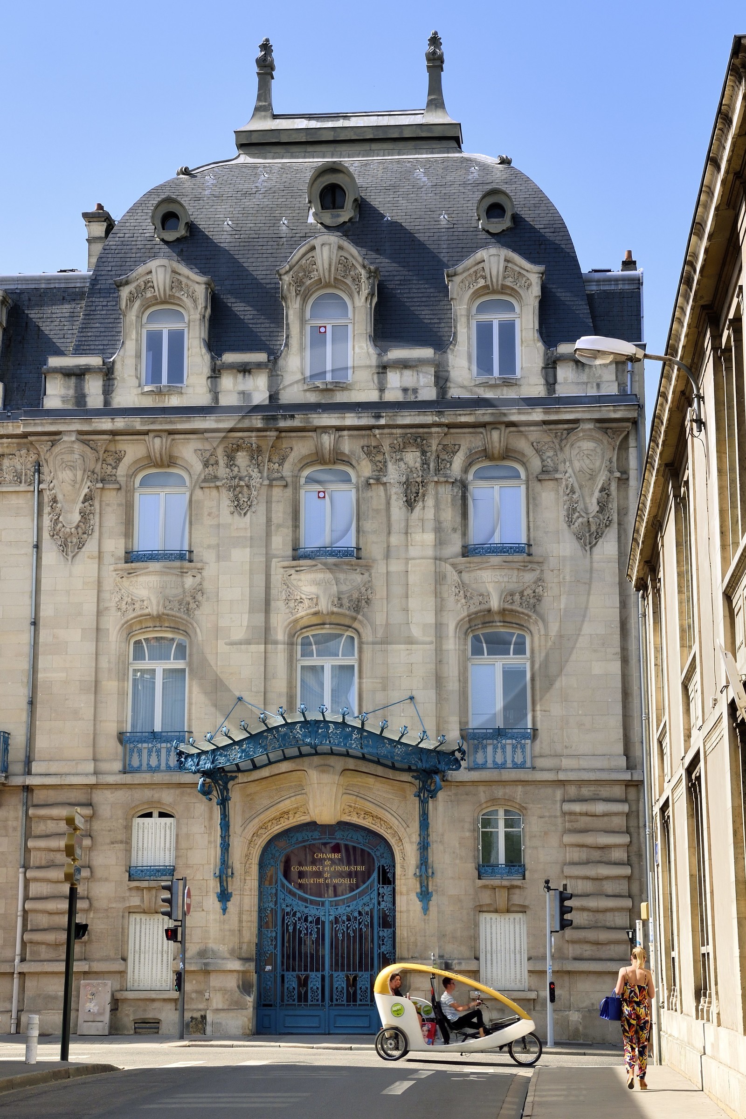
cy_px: 560
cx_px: 373
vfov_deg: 34.5
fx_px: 1803
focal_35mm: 58
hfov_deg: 23.4
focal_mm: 58
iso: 800
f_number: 18
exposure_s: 1/250
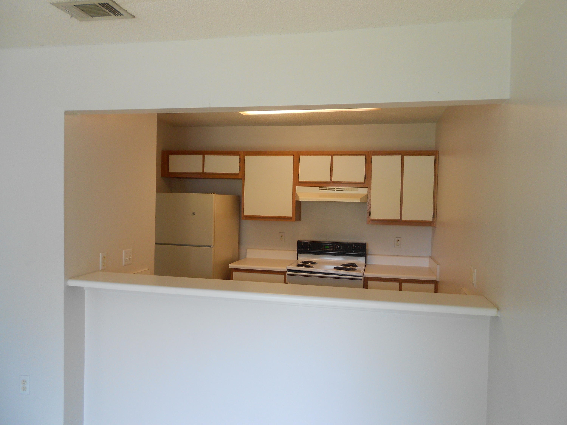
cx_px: 284
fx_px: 426
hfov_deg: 67.3
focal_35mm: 26
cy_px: 212
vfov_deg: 53.1
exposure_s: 1/30
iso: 125
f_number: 3.2
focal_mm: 4.6
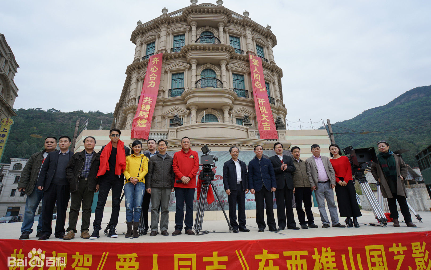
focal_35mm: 18
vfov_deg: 65.0
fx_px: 211
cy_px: 133
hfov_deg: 91.1
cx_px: 209
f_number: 4
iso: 100
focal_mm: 17
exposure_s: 1/640
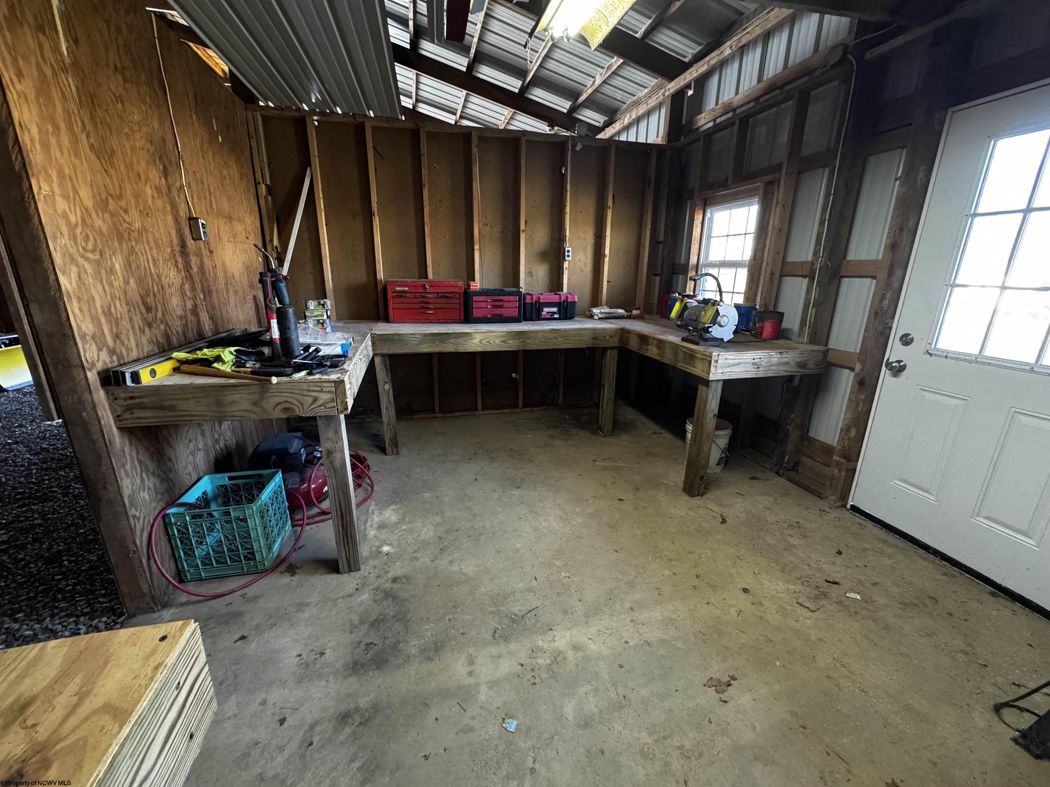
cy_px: 394
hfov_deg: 102.1
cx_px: 525
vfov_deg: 85.7
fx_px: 425
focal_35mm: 14
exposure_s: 1/60
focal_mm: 2.22
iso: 800
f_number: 2.2
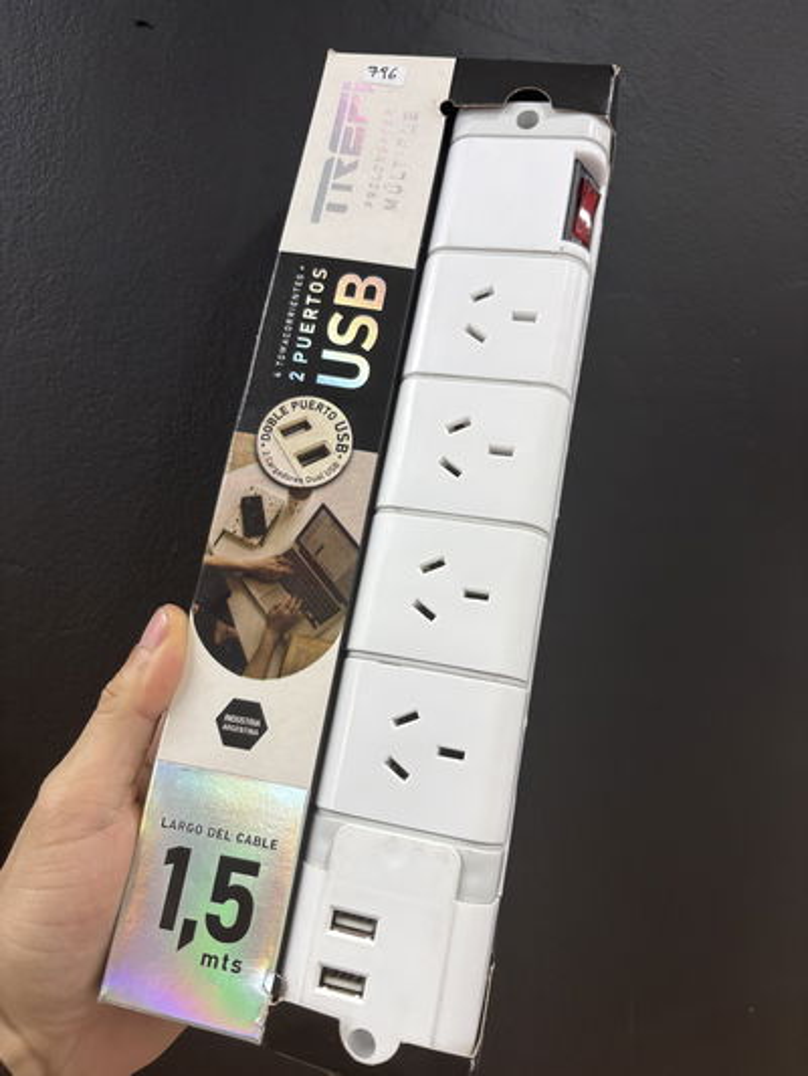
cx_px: 404
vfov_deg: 67.3
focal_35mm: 26
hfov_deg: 53.1
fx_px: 809
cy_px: 538
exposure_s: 1/100
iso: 100
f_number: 1.6
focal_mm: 5.96
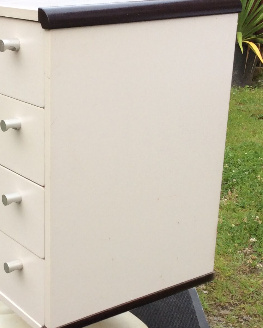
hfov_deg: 22.1
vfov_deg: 27.9
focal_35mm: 68
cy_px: 177
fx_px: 662
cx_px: 44
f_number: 2.4
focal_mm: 3.3
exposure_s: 1/33
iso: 32
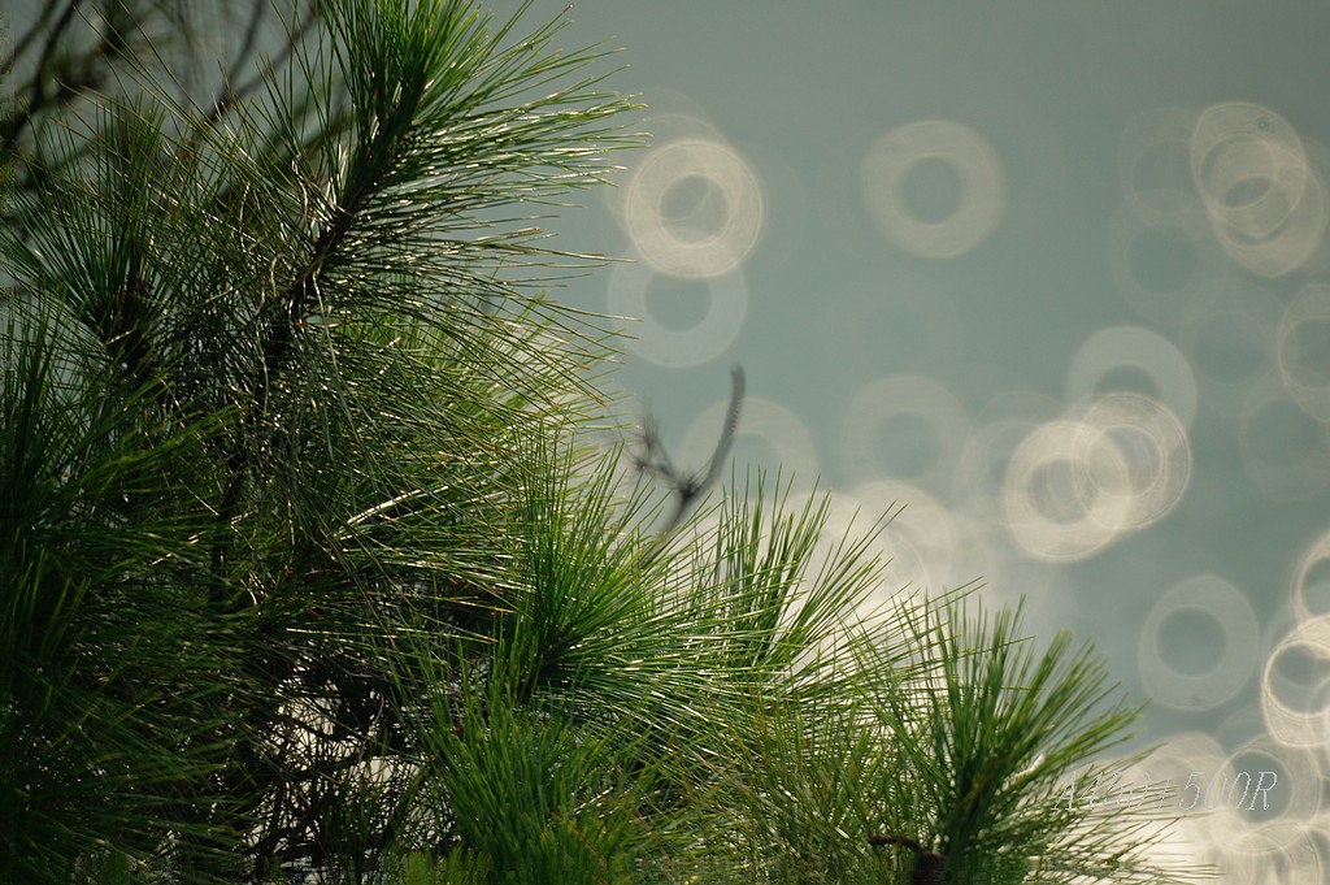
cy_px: 442
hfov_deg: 2.8
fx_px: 27685
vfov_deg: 1.8
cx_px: 665
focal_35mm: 750
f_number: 8
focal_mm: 500
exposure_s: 1/500
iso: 200
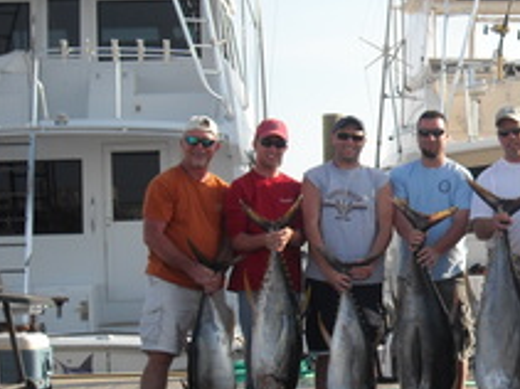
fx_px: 1396
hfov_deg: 20.8
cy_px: 227
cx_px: 444
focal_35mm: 93
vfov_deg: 15.9
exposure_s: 1/154
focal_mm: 7.92
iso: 64
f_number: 6.3
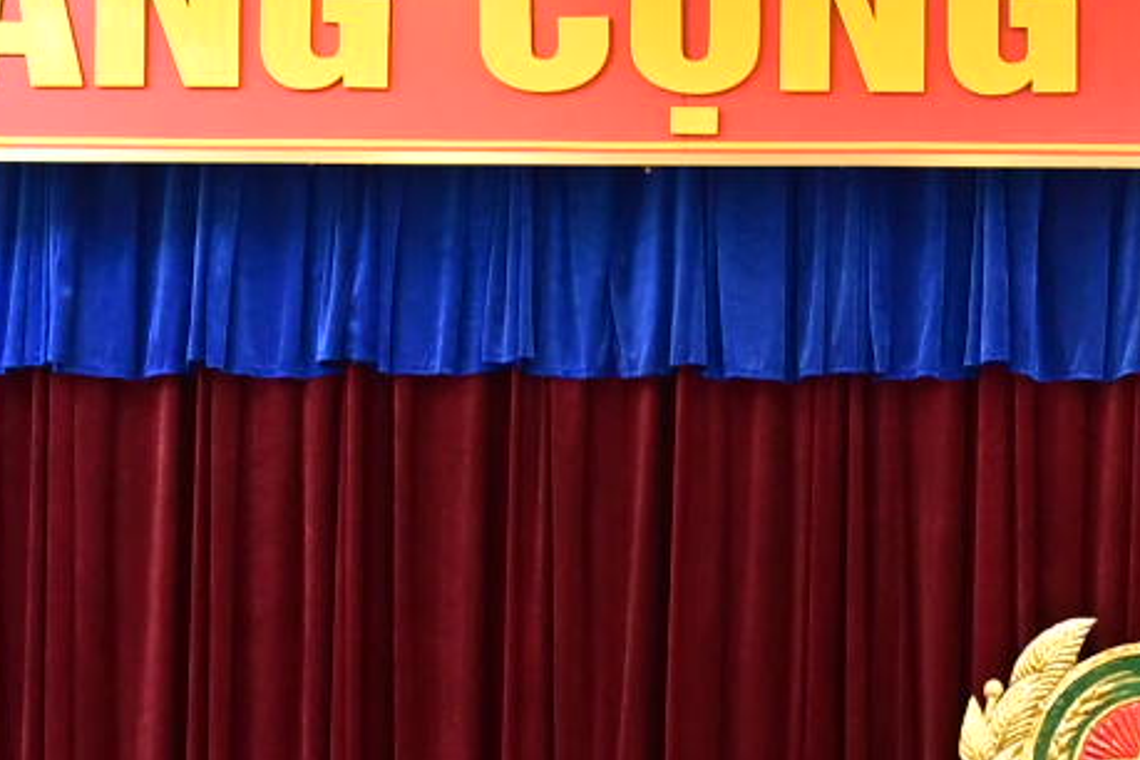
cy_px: 1458
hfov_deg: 7.6
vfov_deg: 5.3
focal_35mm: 257
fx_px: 8138
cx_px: 2568
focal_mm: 39
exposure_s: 1/160
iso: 2000
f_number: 4
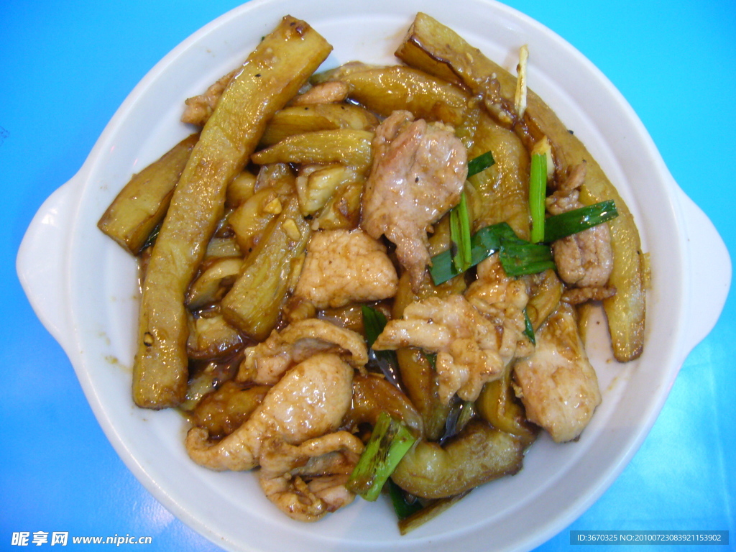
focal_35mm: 35
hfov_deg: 52.6
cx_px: 368
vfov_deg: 40.7
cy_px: 276
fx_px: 744
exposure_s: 1/10
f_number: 2.8
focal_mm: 5.8
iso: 200
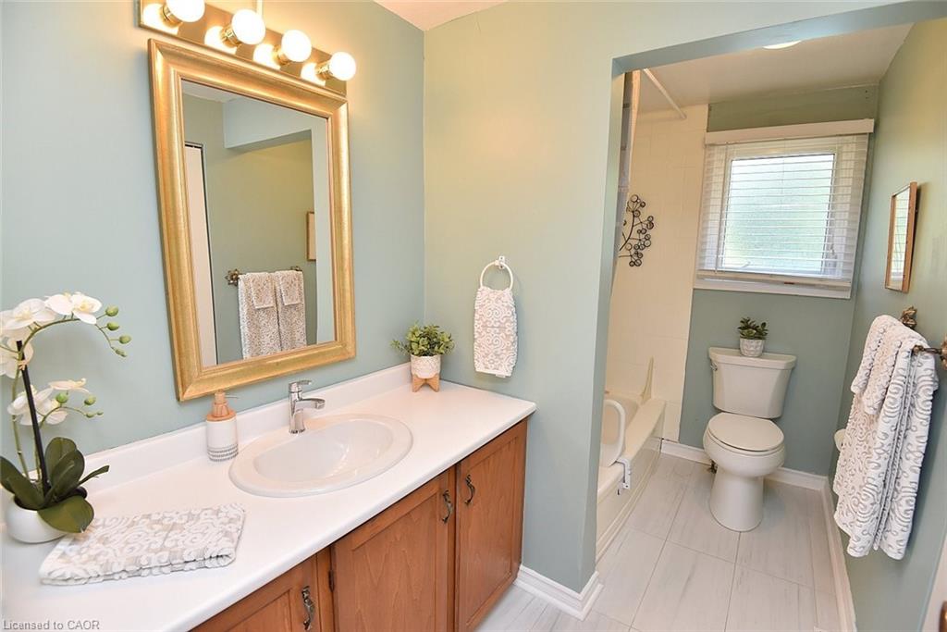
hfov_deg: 96.7
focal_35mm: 16
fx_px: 421
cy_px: 316
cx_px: 474
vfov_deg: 73.8
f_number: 6.3
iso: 500
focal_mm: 16
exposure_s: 1/60
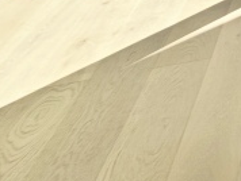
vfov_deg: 10.9
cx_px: 757
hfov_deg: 10.8
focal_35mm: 107
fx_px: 746
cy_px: -299
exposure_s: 1/130
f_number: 2.2
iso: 50
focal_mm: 2.16
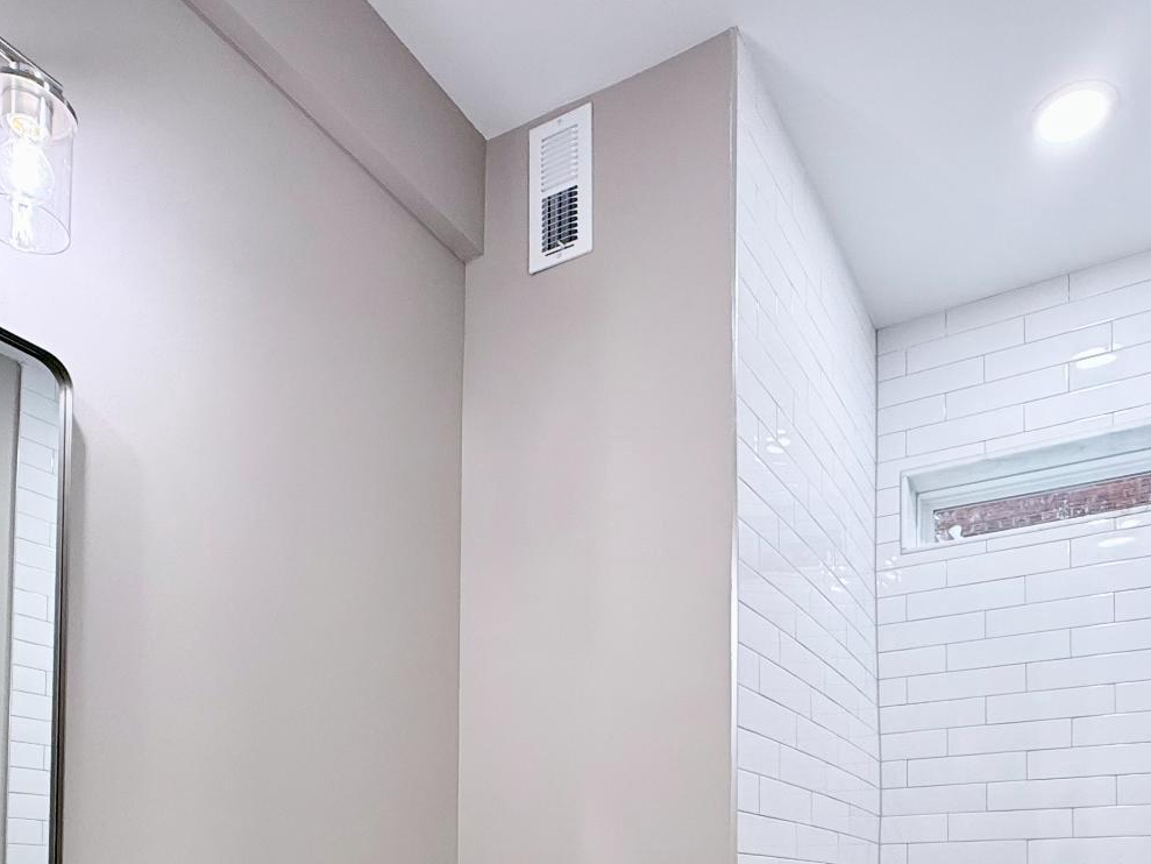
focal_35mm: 29
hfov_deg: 61.6
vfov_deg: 41.6
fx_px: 964
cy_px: 873
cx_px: 623
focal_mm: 2.22
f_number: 2.2
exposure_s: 1/120
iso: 160
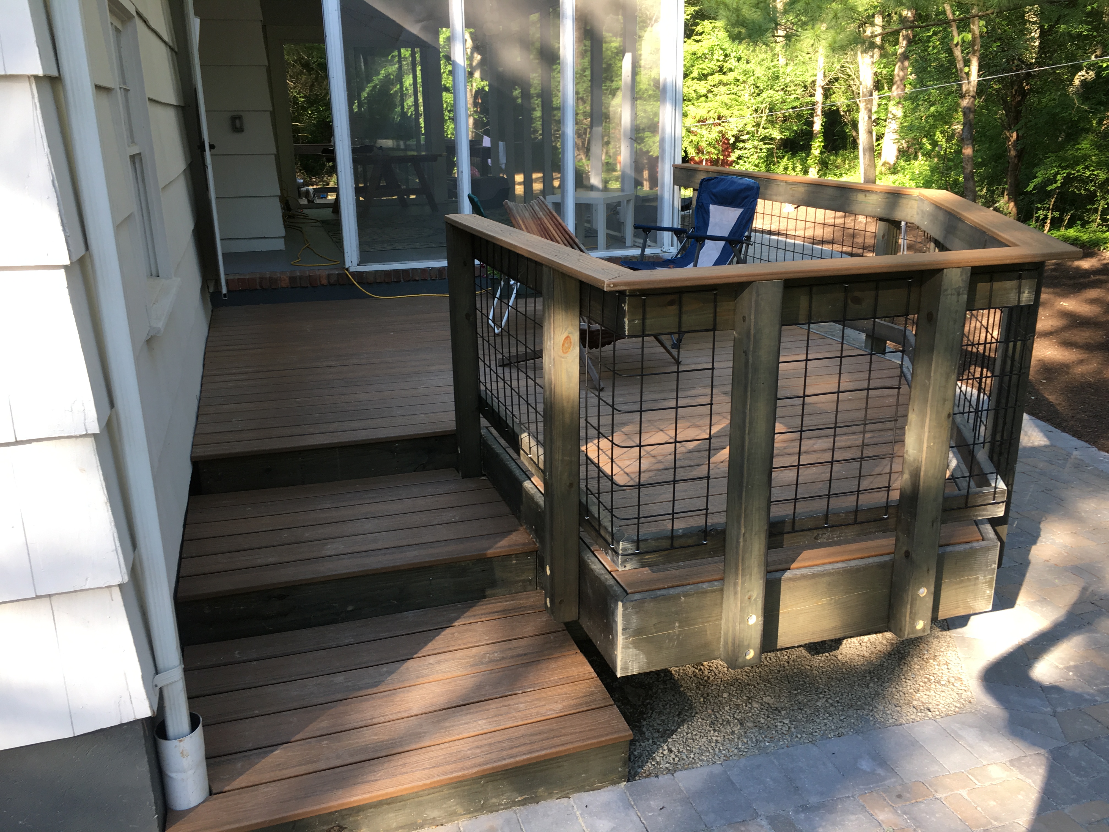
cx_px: 554
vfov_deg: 48.2
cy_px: 416
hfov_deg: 61.7
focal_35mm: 29
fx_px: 929
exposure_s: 1/120
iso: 25
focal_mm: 4.15
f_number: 2.2
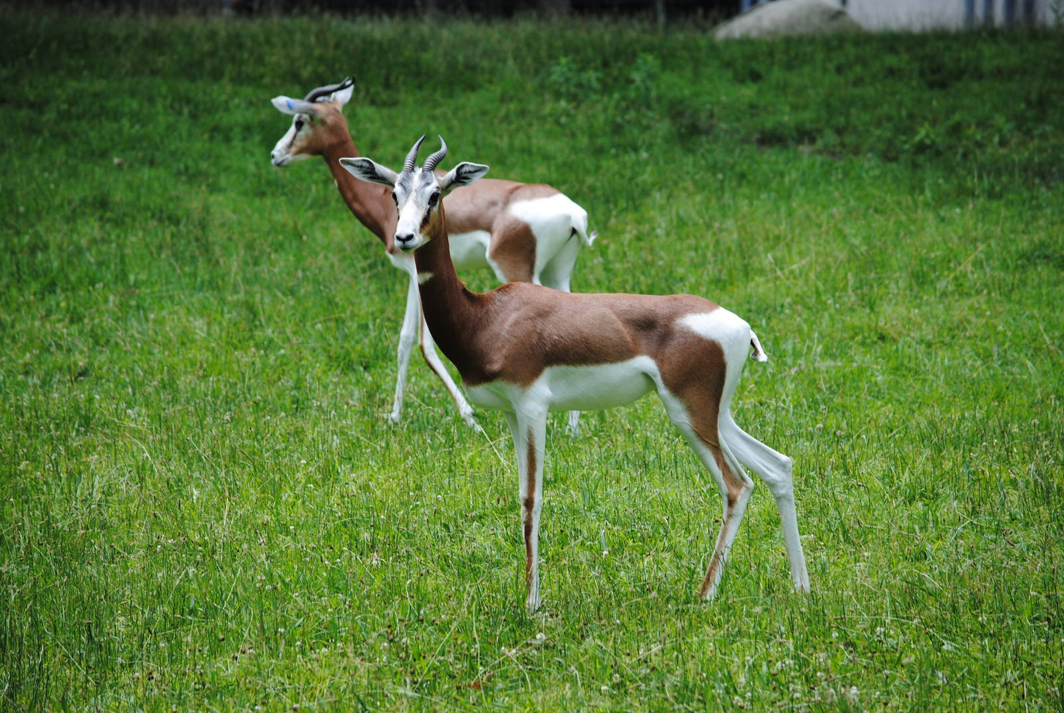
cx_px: 532
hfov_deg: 9.1
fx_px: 6658
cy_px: 356
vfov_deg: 6.1
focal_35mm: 225
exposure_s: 1/640
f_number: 4.8
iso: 200
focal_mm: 150
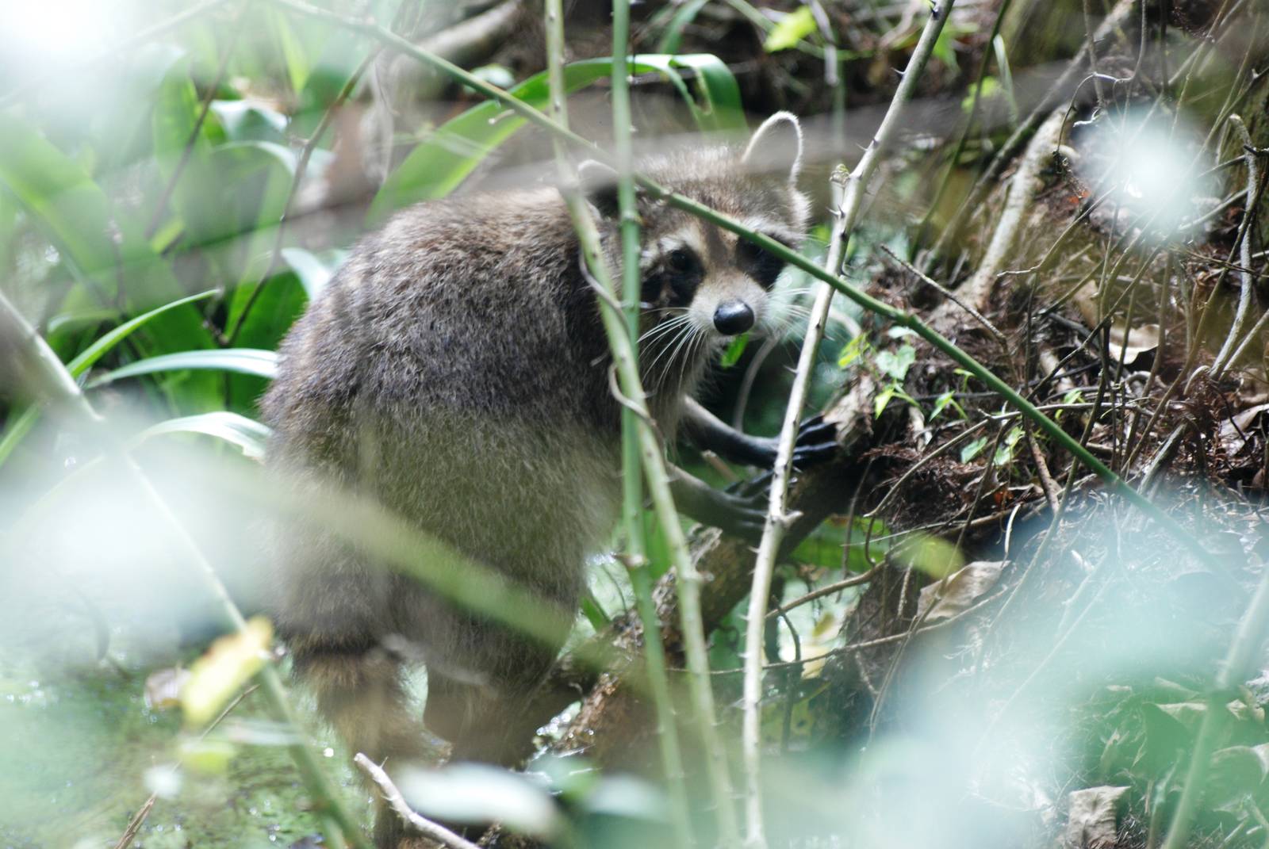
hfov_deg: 7.0
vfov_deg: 4.7
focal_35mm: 292
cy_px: 424
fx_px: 10323
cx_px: 634
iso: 400
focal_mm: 195
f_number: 5
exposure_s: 1/125
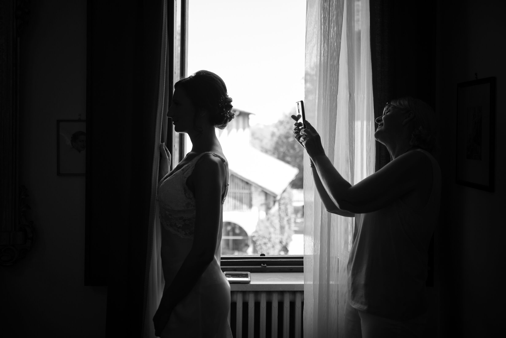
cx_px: 253
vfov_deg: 37.9
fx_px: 492
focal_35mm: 35
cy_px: 169
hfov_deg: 54.4
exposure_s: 1/500
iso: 160
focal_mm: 23
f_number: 1.4
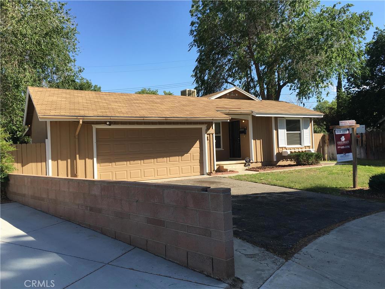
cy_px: 144
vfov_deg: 48.2
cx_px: 192
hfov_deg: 61.7
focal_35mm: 29
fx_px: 323
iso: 25
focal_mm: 4.15
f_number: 2.2
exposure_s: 1/1115
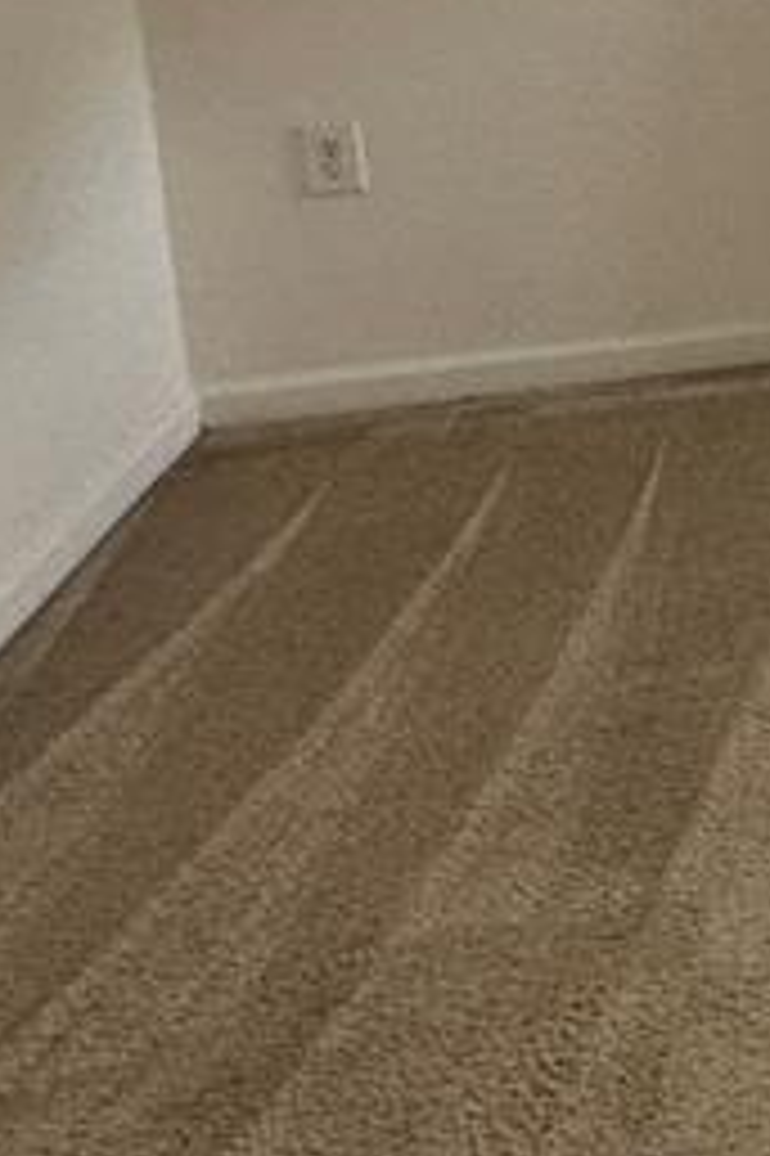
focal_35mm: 58
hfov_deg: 14.7
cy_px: -202
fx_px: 1863
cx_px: 1851
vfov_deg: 29.9
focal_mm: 2.22
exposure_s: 1/120
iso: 100
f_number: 2.2
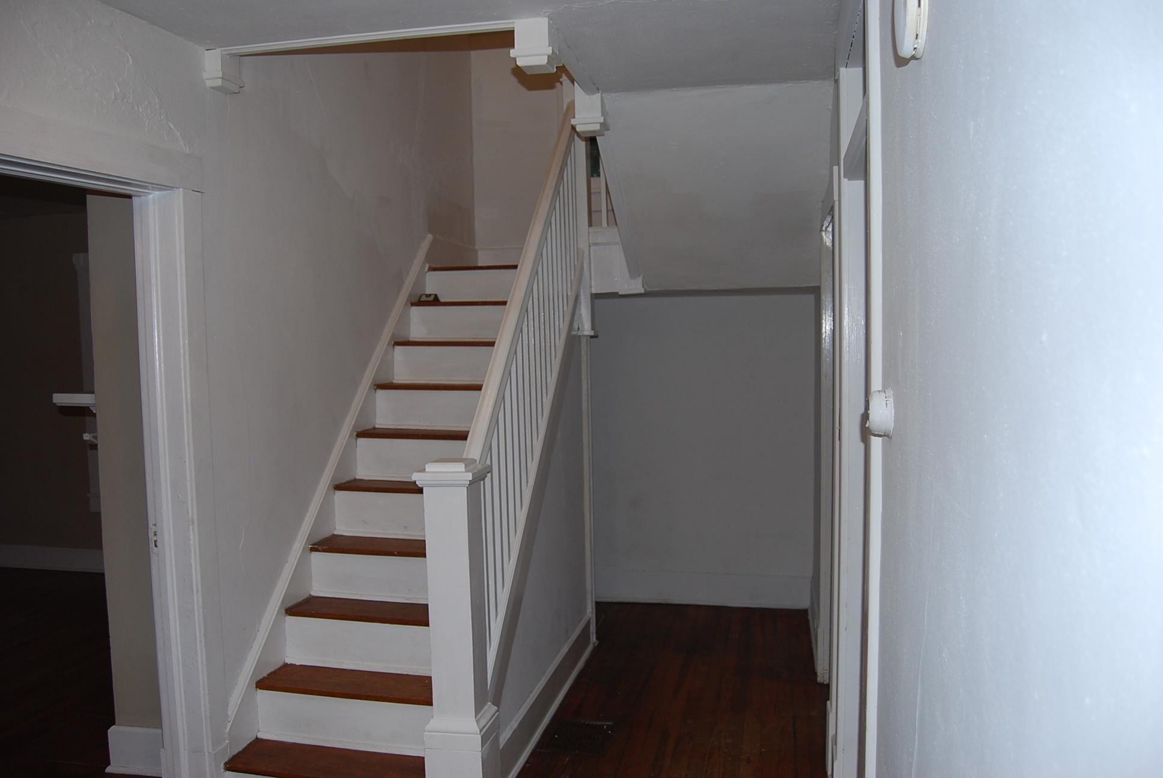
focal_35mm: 27
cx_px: 582
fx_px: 873
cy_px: 389
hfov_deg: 67.3
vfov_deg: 48.0
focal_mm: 18
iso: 200
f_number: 3.5
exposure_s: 1/60
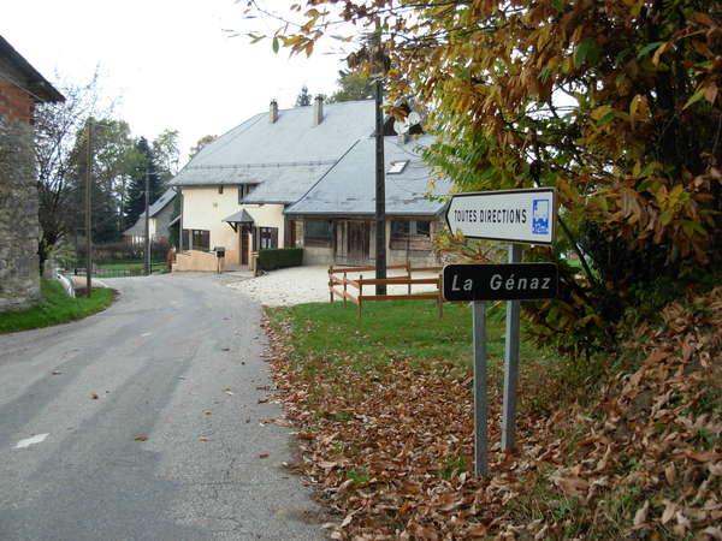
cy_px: 270
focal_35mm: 38
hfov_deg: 49.0
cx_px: 361
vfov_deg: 37.7
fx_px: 793
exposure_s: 1/121
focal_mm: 6.3
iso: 79
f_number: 2.9
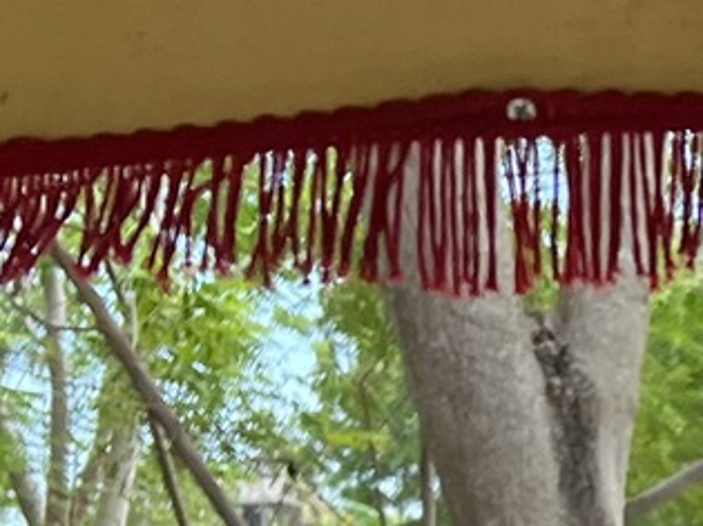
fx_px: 3431
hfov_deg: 10.8
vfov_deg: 8.4
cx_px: 1364
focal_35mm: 169
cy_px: 983
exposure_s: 1/666
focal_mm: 5.7
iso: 50
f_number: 1.5
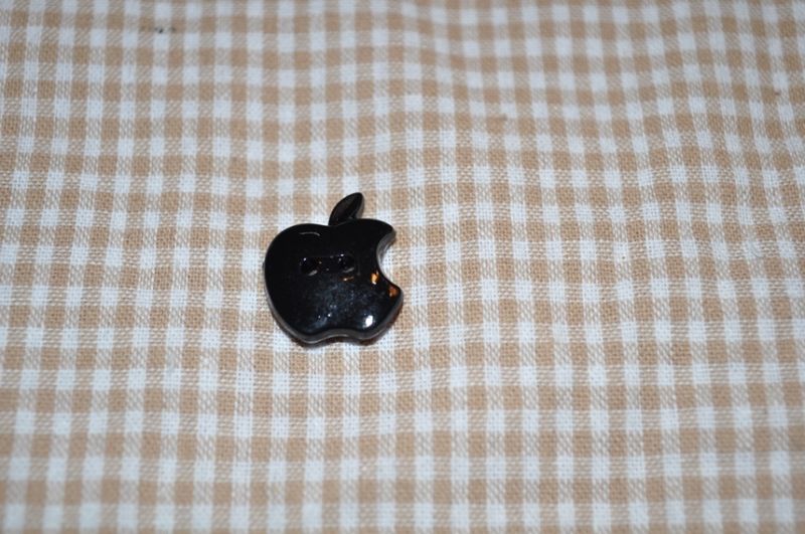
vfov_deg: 23.7
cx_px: 402
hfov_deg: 35.1
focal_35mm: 57
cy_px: 267
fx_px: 1273
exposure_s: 1/60
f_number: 5
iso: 200
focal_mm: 38
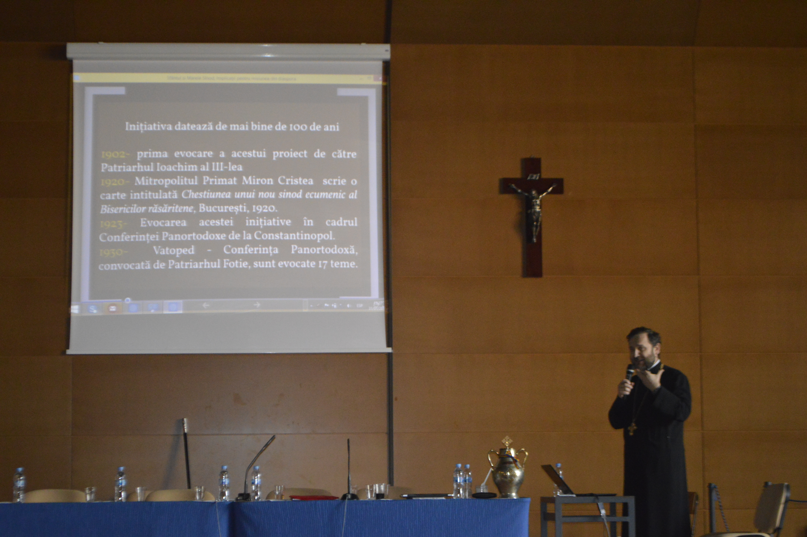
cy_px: 268
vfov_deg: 16.5
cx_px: 404
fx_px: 1848
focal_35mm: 82
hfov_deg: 24.6
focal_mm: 55
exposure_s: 1/60
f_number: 5.6
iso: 2800
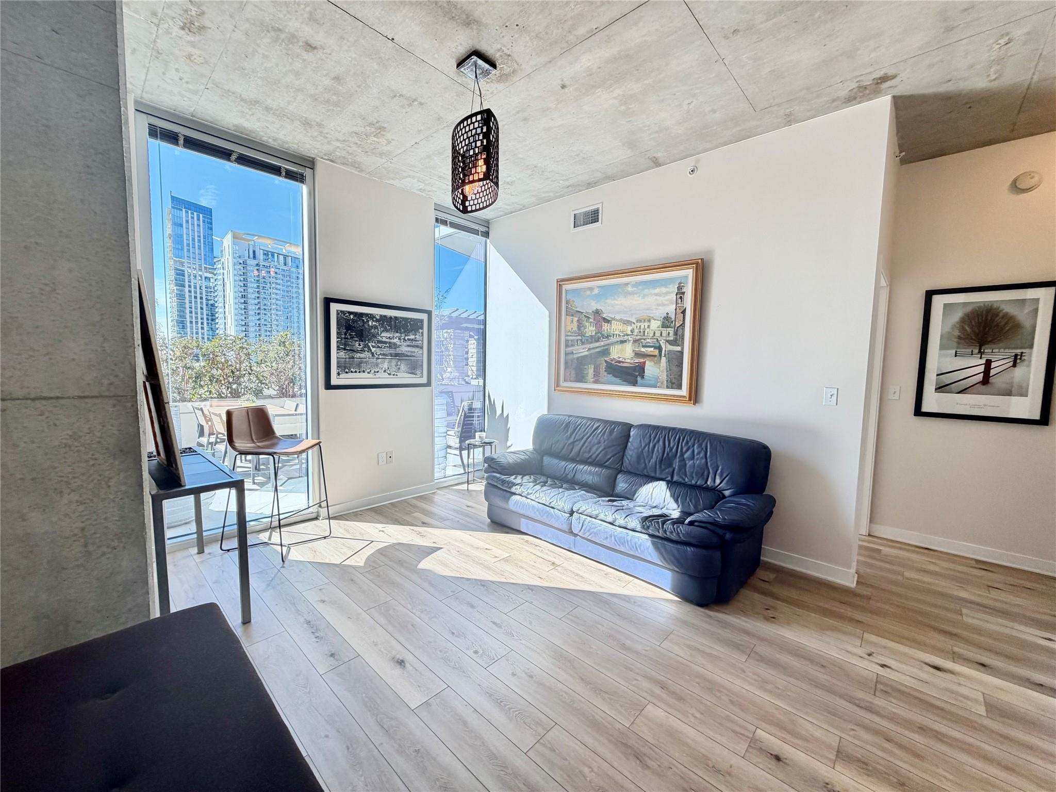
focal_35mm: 14
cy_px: 396
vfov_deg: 85.7
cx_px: 528
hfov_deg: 102.1
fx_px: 427
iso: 100
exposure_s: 1/120
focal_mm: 2.22
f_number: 2.2
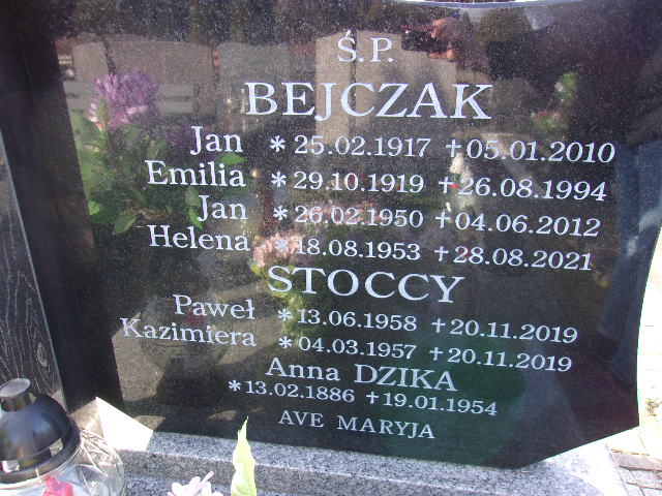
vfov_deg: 51.4
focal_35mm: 27
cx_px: 331
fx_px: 516
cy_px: 248
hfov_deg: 65.3
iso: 80
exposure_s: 1/75
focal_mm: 4.9
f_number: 3
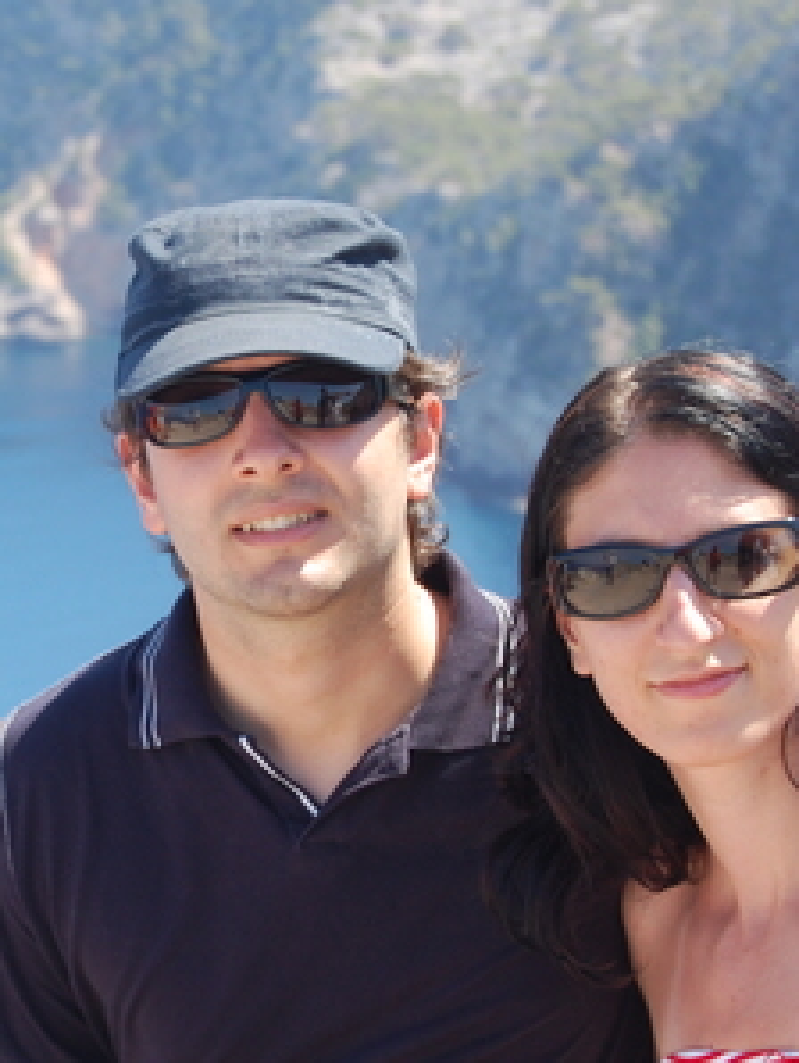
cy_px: 471
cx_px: 29
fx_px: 5225
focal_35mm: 170
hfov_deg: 8.7
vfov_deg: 11.6
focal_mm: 55
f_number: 7.1
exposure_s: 1/200
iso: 200
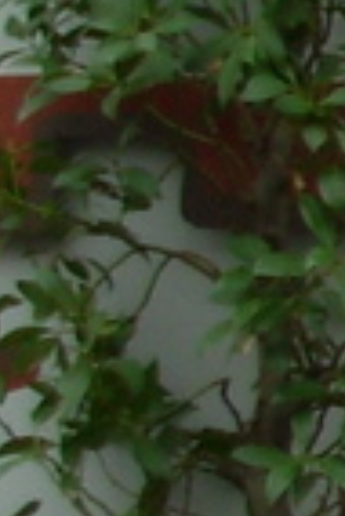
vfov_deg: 6.2
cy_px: 251
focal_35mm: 333
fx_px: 4775
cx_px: 2095
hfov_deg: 3.6
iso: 50
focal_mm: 6.3
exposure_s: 1/497
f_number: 2.9
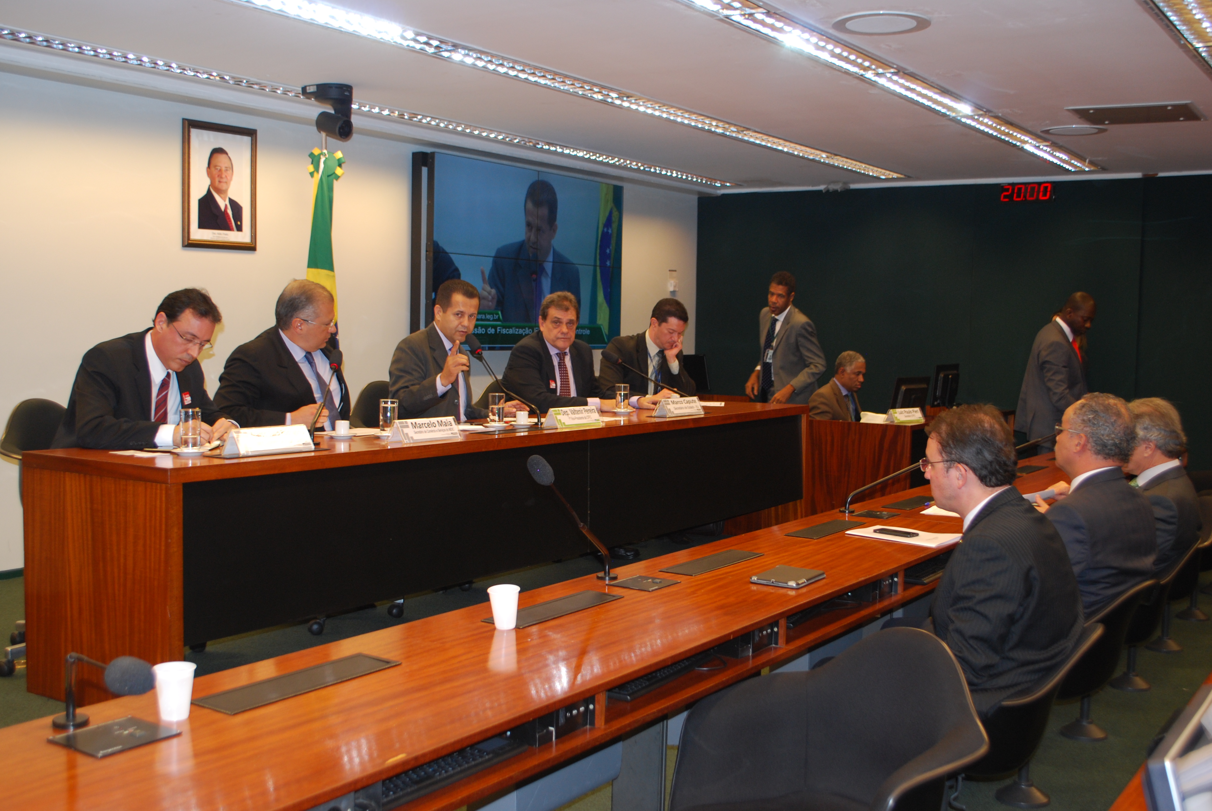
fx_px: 1213
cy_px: 406
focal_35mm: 36
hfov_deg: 53.1
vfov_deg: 37.0
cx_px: 606
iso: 320
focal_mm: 24
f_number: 4.2
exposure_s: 1/60
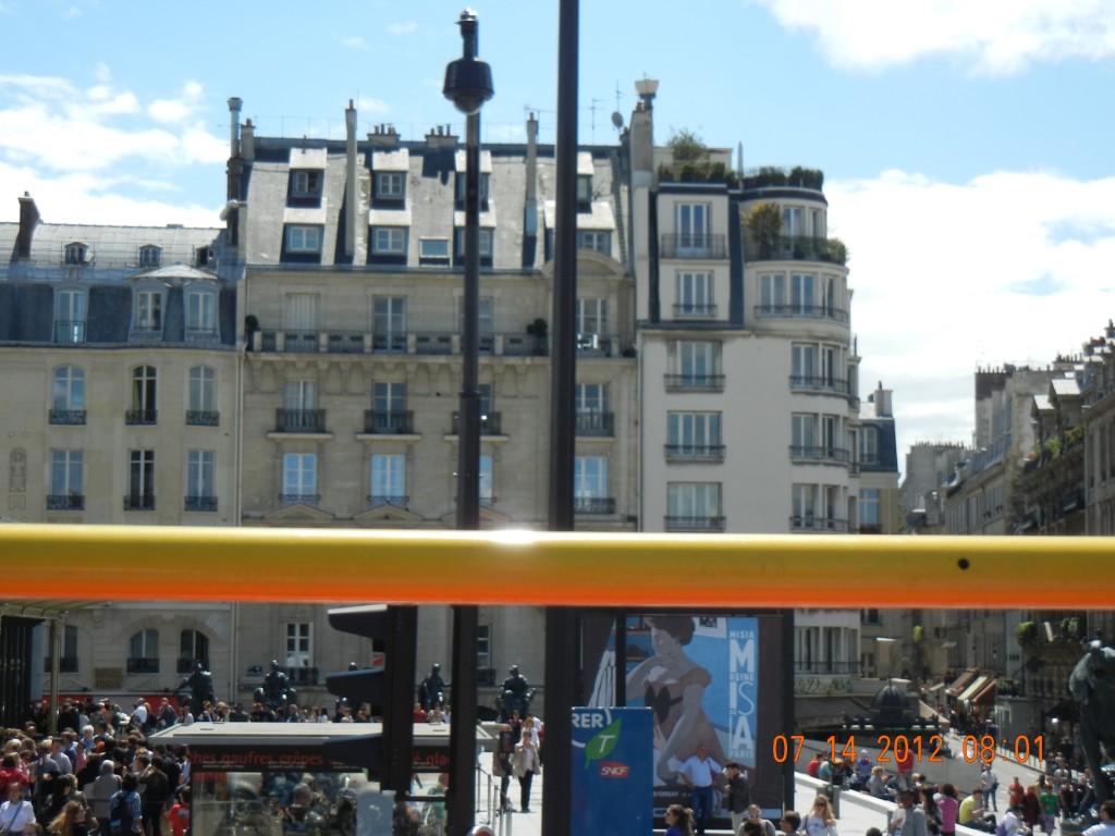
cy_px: 418
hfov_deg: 25.3
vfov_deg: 19.1
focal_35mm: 77
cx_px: 558
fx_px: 2480
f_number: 8.6
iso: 160
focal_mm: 13.9
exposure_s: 1/235
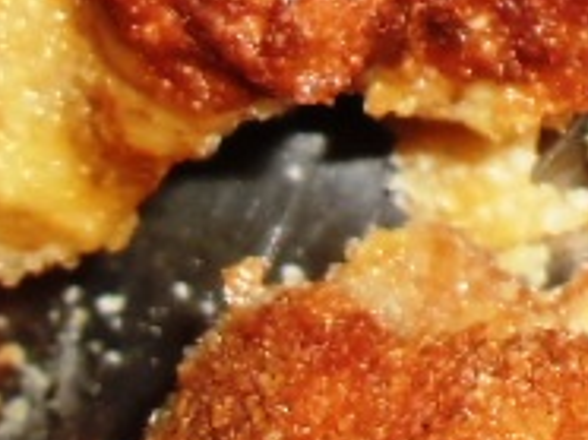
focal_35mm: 149
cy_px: -529
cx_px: 1552
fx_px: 2528
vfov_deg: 9.1
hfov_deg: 10.7
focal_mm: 4.9
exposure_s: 1/45
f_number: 3.5
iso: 80
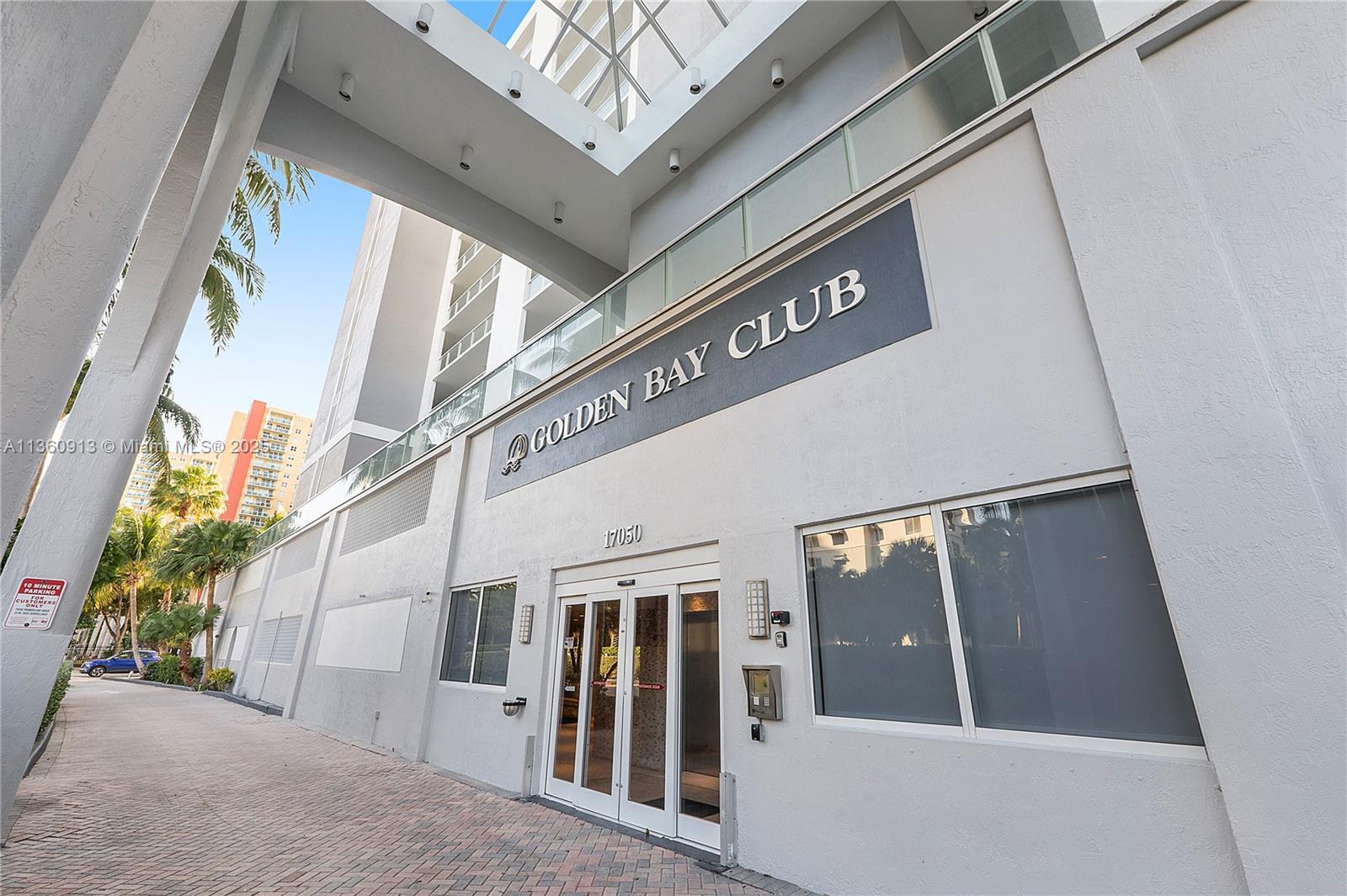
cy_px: 448
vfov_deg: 77.3
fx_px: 561
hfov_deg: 100.4
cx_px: 674
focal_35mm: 15
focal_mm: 10
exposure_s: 1/50
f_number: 8
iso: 200
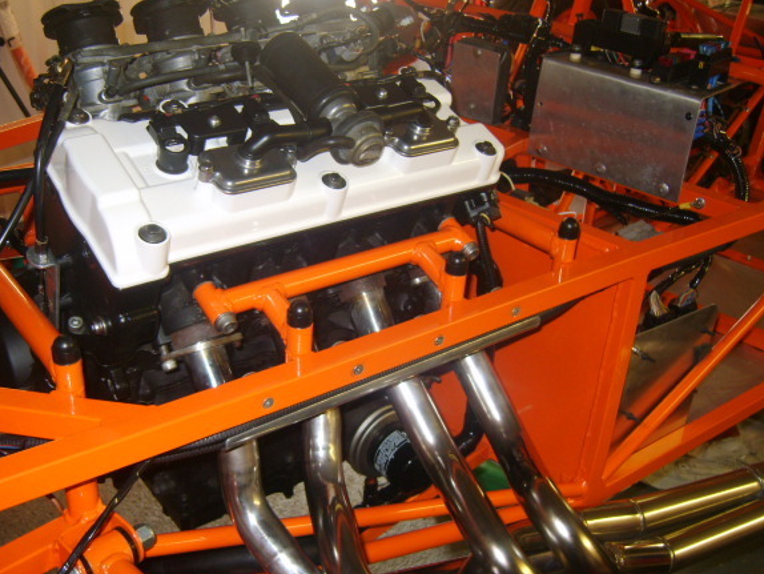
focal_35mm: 39
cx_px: 373
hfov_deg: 47.8
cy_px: 305
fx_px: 861
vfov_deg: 36.8
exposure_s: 1/30
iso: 100
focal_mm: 7.4
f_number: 2.8
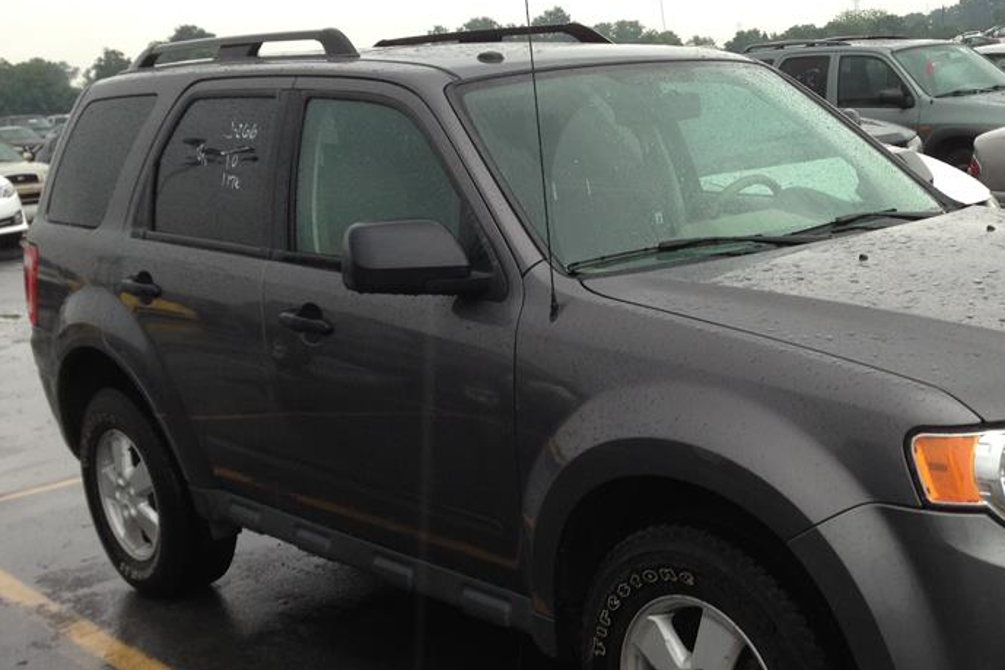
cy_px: 423
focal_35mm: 51
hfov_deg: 38.4
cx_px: 675
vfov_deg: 26.4
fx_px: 1423
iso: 64
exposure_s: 1/120
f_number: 2.4
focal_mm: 4.13
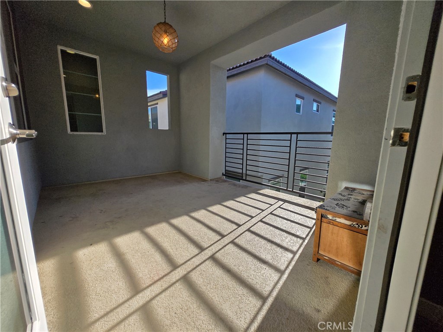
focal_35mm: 13
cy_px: 166
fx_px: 166
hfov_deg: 106.2
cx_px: 222
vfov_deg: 89.9
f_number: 2.2
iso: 80
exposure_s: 1/2000
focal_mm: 1.7
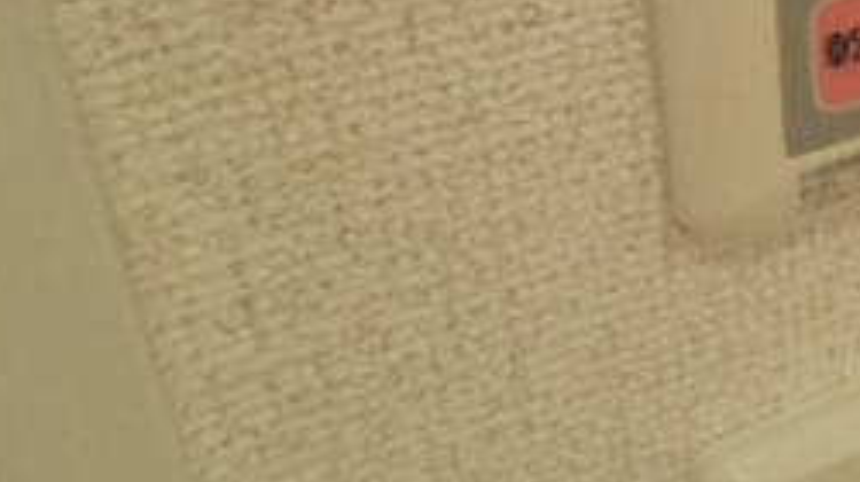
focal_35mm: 67
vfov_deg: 16.9
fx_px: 1526
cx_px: 998
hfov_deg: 28.0
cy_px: -148
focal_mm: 4.24
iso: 400
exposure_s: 1/50
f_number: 3
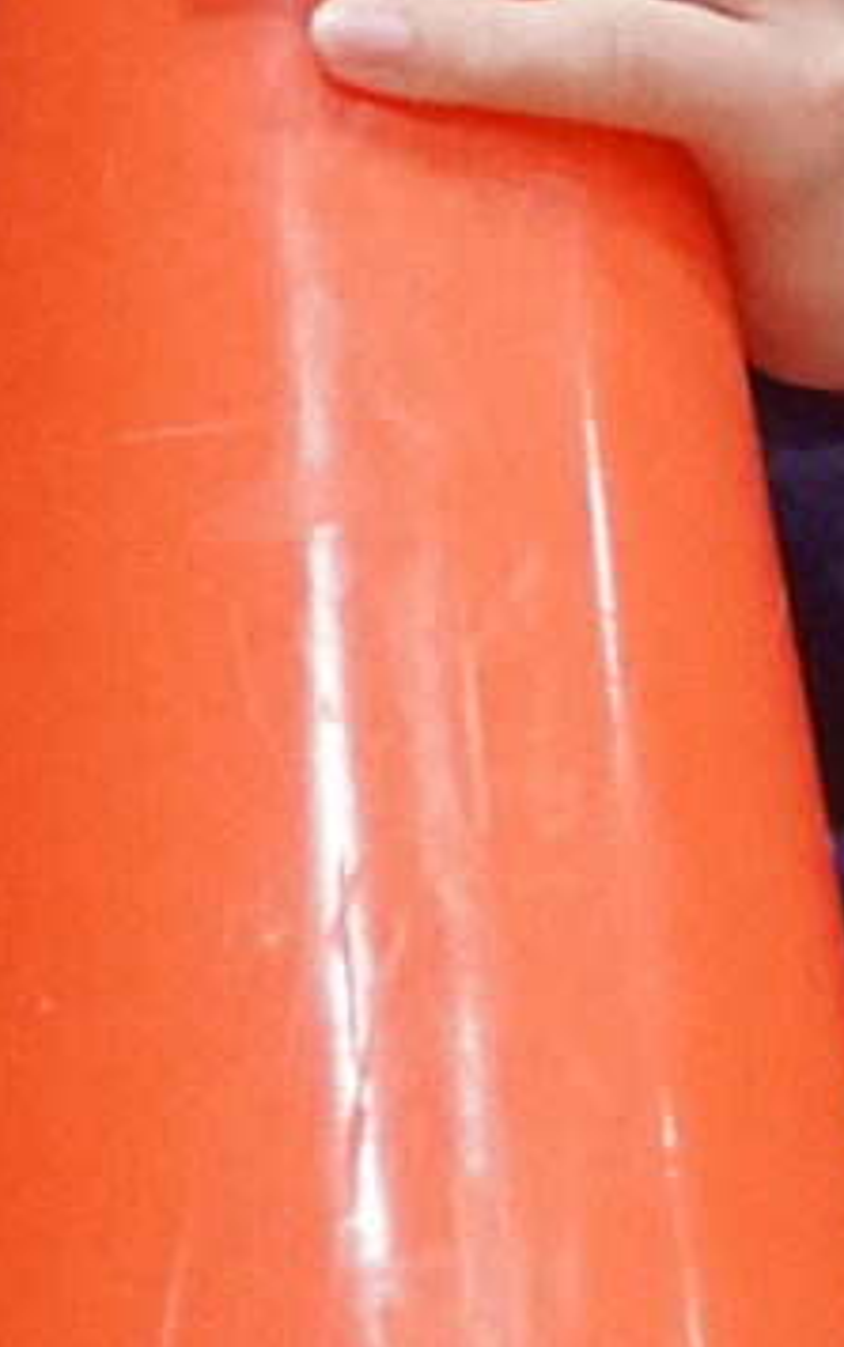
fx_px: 8475
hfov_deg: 5.7
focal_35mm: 231
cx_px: 768
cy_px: -467
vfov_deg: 8.9
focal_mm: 21
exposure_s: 1/160
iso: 5000
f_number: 4
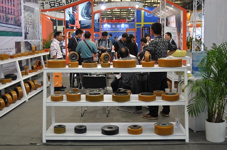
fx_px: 274
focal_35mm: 44
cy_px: 75
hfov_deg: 45.0
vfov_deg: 30.7
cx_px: 114
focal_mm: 29
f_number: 4.5
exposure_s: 1/15
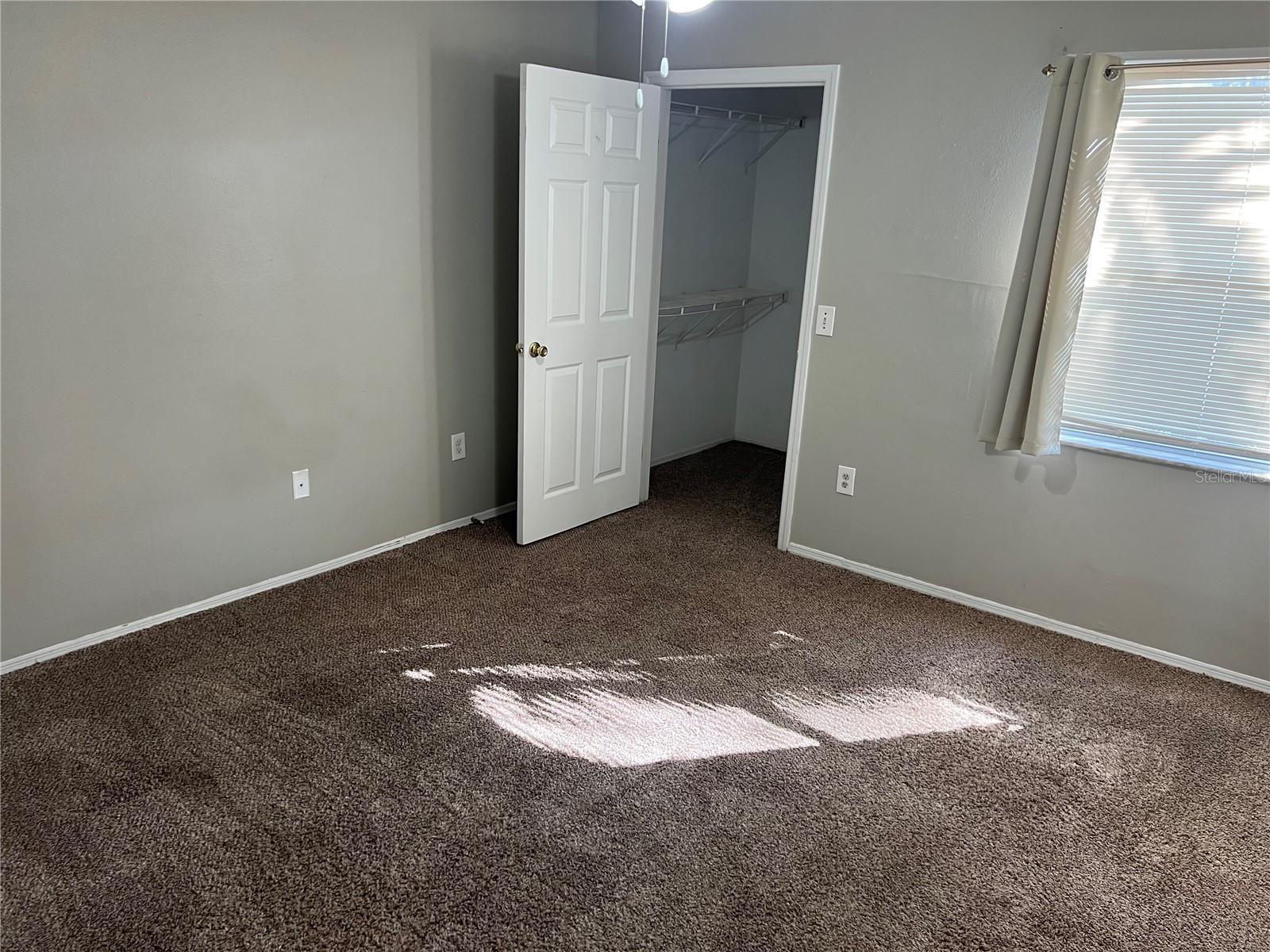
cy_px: 476
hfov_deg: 67.3
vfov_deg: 53.1
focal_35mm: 26
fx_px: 954
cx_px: 635
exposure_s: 1/60
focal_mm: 5.7
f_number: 1.5
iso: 80
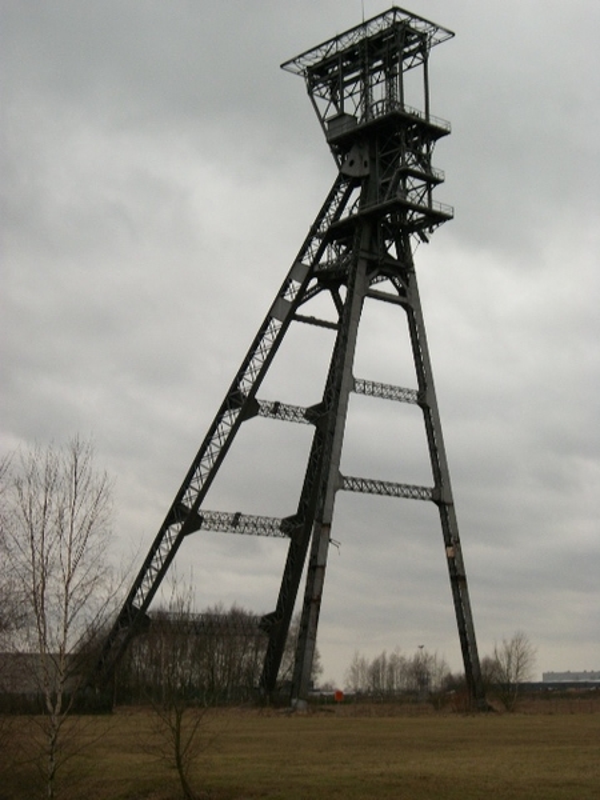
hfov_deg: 23.7
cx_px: 300
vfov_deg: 31.2
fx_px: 1433
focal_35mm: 62
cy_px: 400
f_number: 4.1
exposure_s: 1/50
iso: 80
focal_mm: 11
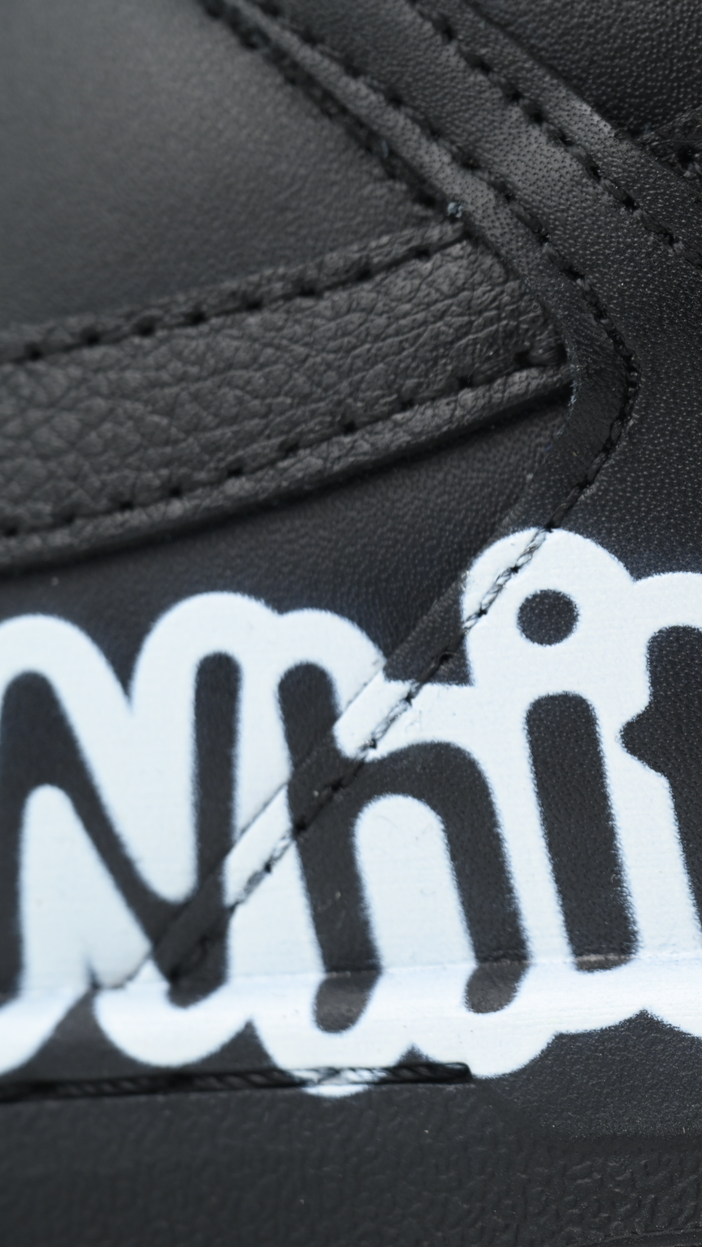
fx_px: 4897
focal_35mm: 148
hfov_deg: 8.1
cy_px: 624
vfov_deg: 14.5
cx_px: 916
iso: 400
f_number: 9
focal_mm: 94
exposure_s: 1/100
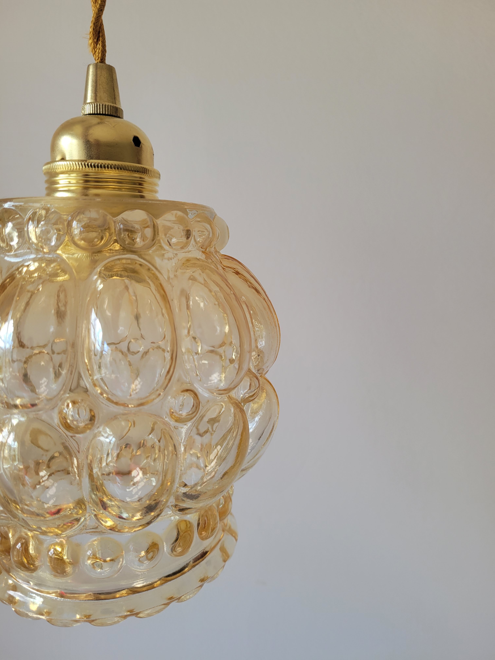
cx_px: 248
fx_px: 496
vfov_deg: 67.3
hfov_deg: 53.1
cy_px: 330
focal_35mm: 26
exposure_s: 1/240
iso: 40
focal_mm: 5.4
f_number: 1.8
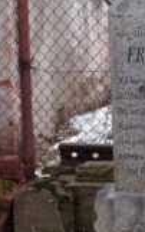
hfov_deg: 18.7
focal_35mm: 67
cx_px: 162
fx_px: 422
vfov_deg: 30.0
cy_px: 180
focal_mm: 5.2
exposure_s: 1/40
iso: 80
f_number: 3.4
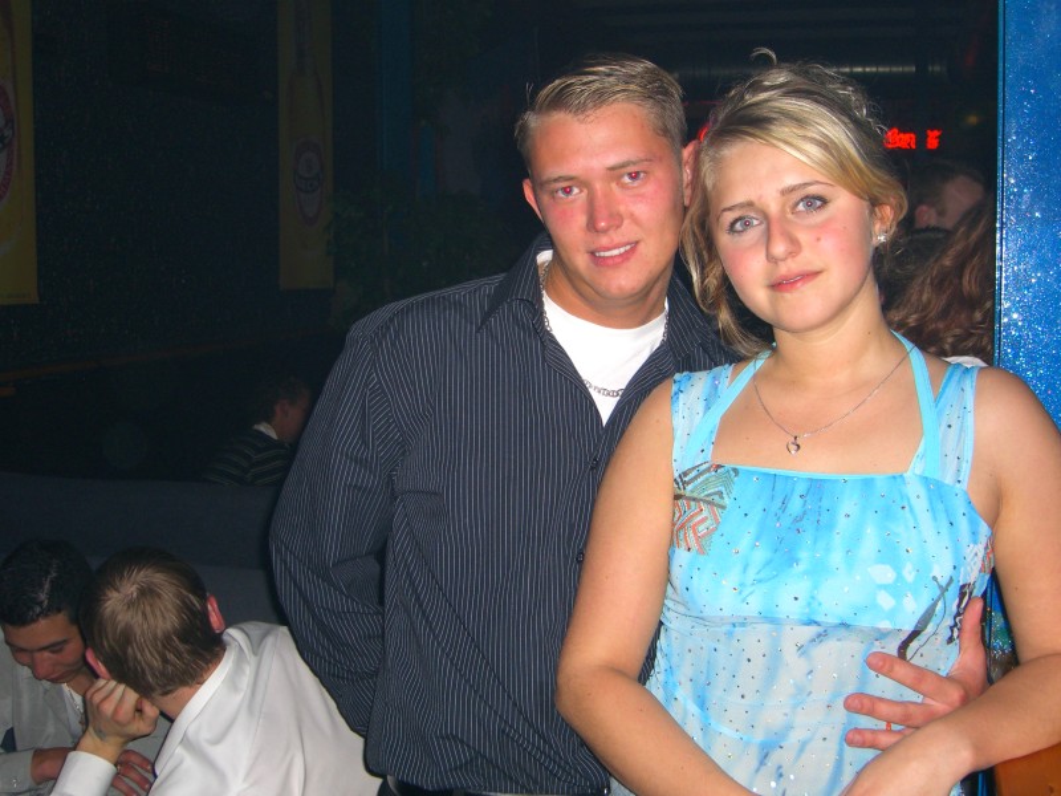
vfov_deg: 31.5
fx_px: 1410
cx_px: 530
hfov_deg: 41.2
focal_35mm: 46
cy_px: 398
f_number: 3.1
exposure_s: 1/60
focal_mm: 9.5
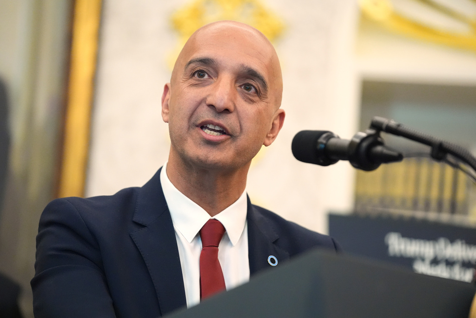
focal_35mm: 170
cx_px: 238
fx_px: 2248
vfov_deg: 8.1
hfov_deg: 12.1
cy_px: 159
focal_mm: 170
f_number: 2.8
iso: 5000
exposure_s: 1/200
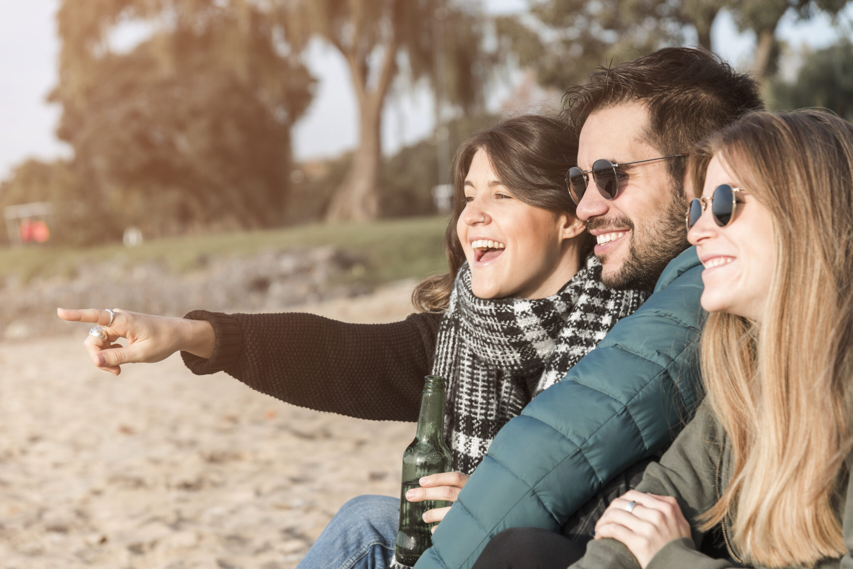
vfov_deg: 14.9
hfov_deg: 22.1
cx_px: 426
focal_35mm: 92
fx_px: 2181
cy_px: 284
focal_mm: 92
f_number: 5
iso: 100
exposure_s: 1/125
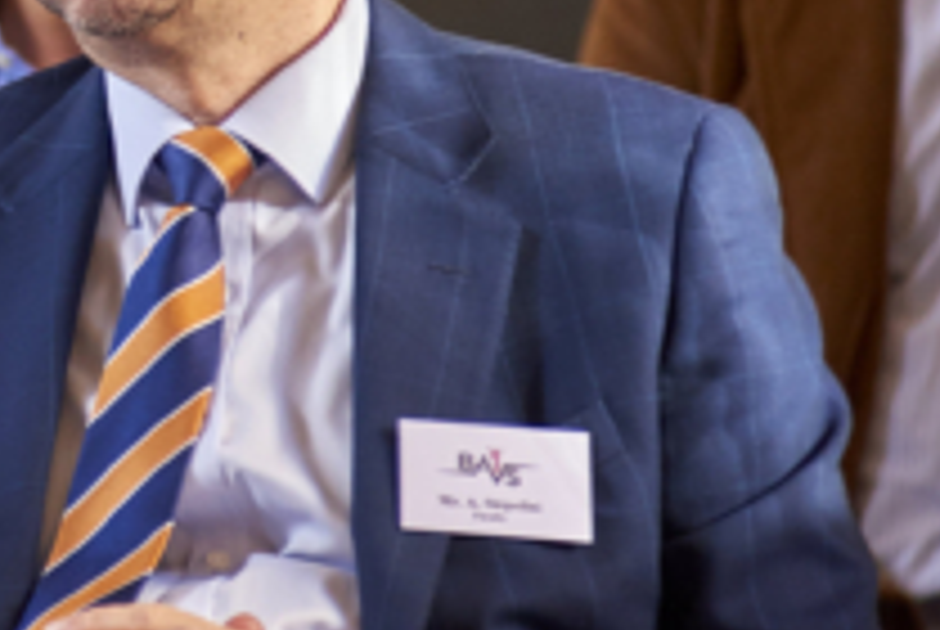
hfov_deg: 3.0
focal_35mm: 675
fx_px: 17650
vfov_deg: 2.0
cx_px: -272
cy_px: 88
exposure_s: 1/200
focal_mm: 200
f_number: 3.2
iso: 1250
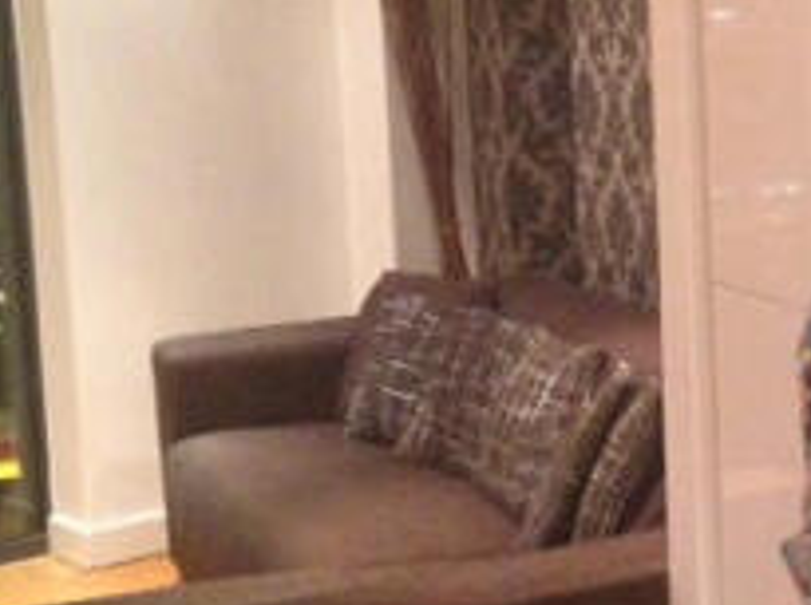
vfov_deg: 15.7
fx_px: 2198
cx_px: 801
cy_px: 259
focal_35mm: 94
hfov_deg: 20.3
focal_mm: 4.12
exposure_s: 1/17
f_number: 2.4
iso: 500
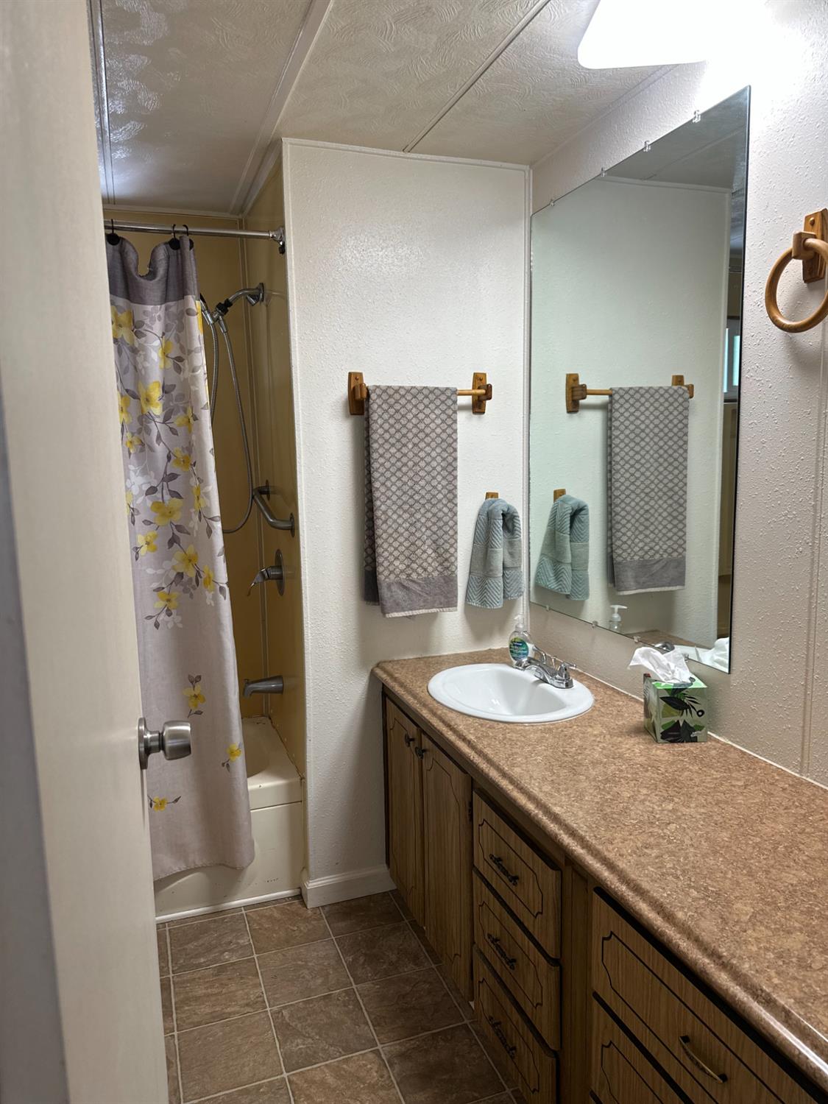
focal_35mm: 24
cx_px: 414
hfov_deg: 56.8
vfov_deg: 71.6
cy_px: 552
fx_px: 765
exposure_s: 1/120
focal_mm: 6.86
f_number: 1.78
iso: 160
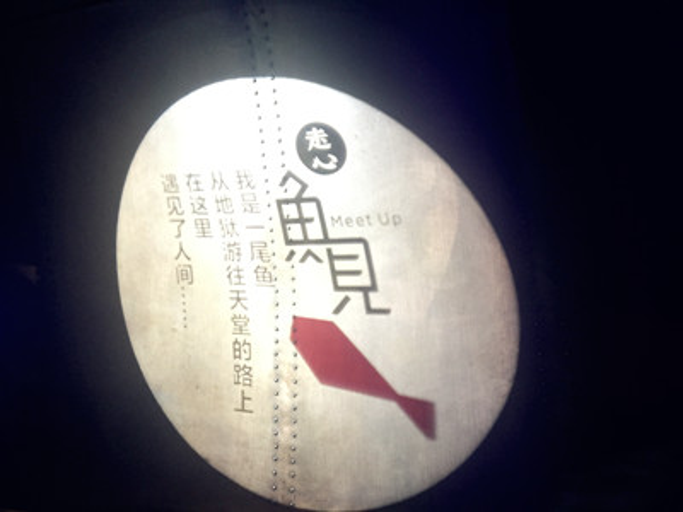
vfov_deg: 48.2
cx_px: 342
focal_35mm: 29
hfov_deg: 61.7
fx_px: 572
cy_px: 256
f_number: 2.2
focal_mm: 4.15
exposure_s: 1/17
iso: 250
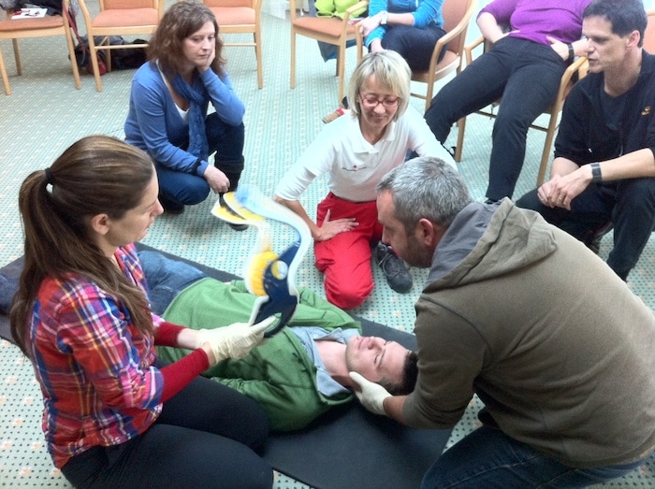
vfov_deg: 40.6
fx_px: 661
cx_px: 328
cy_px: 244
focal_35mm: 35
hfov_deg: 52.7
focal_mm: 3.85
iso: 320
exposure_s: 1/15
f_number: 2.8
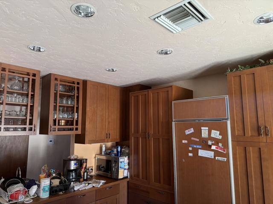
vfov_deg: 56.8
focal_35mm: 24
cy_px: 102
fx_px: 189
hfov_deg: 71.6
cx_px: 136
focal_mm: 6.76
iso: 200
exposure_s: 1/60
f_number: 1.78
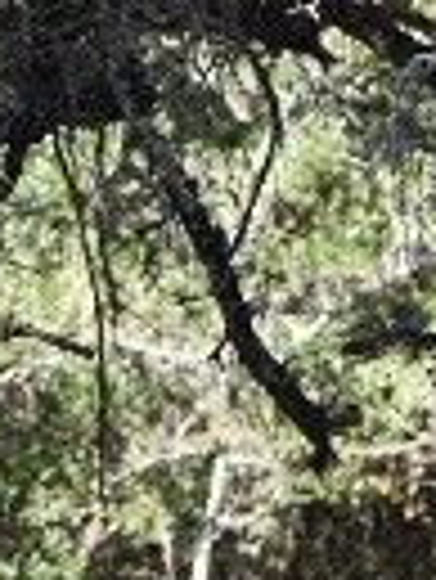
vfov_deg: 2.9
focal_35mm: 669
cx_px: -414
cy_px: -796
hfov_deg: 2.2
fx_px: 11217
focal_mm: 78
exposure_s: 1/500
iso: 320
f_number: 5.6
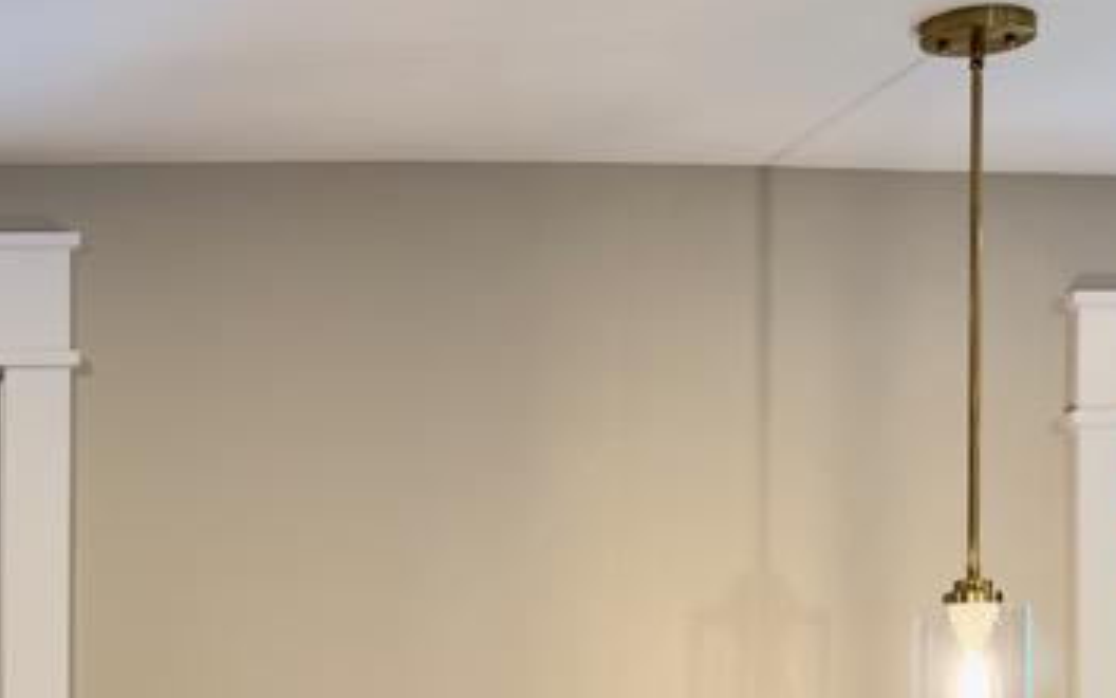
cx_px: -108
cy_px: 1158
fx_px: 2251
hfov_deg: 25.8
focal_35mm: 74
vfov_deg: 15.7
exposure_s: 1/120
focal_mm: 6.86
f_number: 1.78
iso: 125
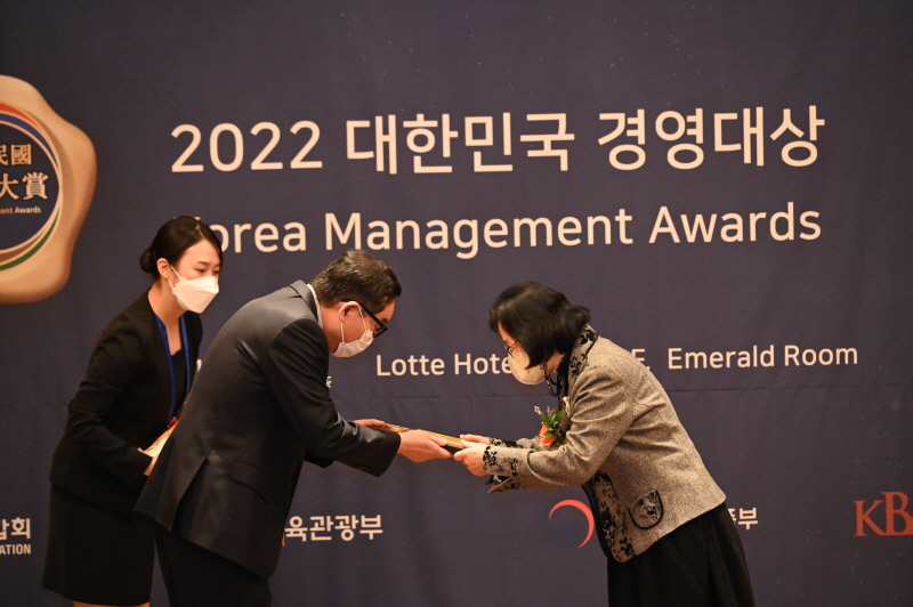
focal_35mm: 120
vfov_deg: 11.4
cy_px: 304
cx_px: 456
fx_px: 3041
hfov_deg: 17.1
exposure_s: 1/125
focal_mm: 120
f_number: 4
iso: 8000
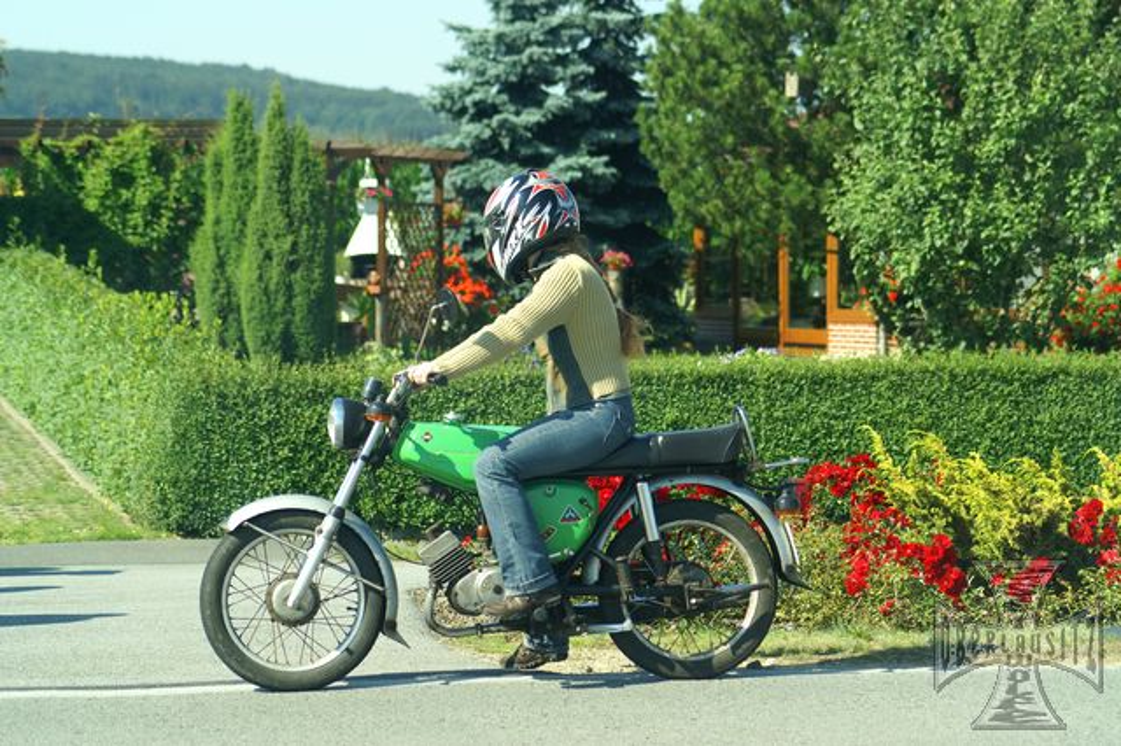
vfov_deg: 13.0
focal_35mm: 105
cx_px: 560
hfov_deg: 19.5
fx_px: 3268
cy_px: 373
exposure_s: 1/1000
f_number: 4
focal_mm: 70
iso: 200
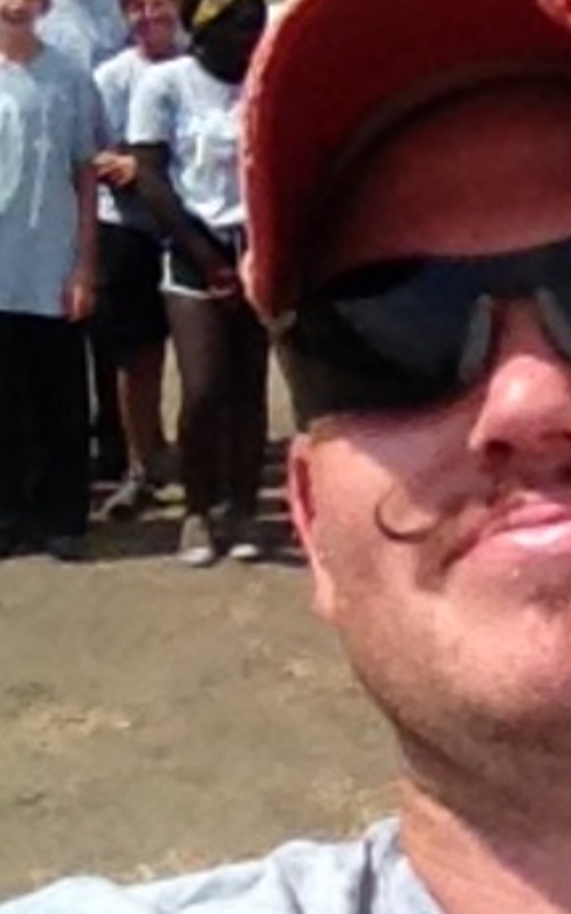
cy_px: 512
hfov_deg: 12.2
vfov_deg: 20.2
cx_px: 819
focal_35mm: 103
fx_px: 2567
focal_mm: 1.85
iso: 160
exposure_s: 1/8000
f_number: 2.4
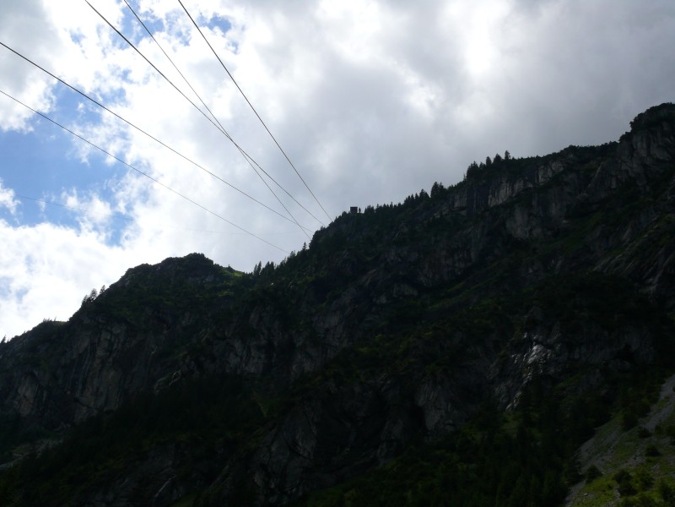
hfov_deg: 52.6
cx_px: 338
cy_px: 254
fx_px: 682
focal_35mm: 35
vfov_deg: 40.7
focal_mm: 7.4
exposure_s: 1/640
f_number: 8
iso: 100
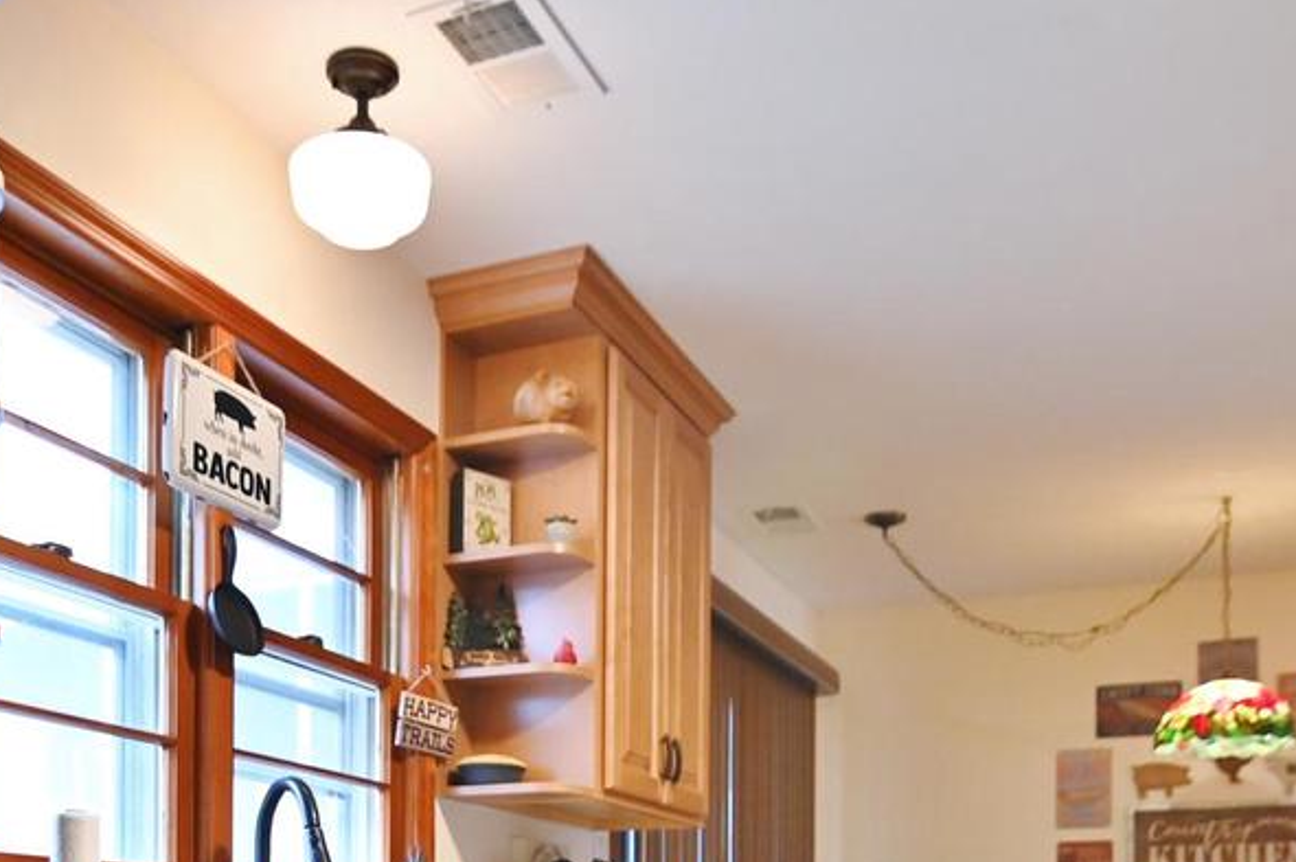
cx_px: 531
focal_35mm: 39
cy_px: 959
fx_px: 1403
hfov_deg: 49.3
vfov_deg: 30.4
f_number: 2.8
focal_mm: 16
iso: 2000
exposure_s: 1/125
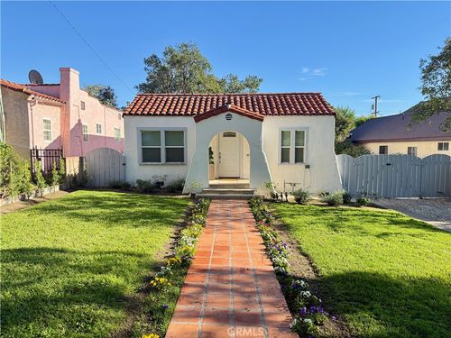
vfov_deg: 56.8
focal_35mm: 24
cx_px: 226
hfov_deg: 71.6
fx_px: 313
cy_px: 169
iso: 100
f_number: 1.78
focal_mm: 6.76
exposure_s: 1/1122
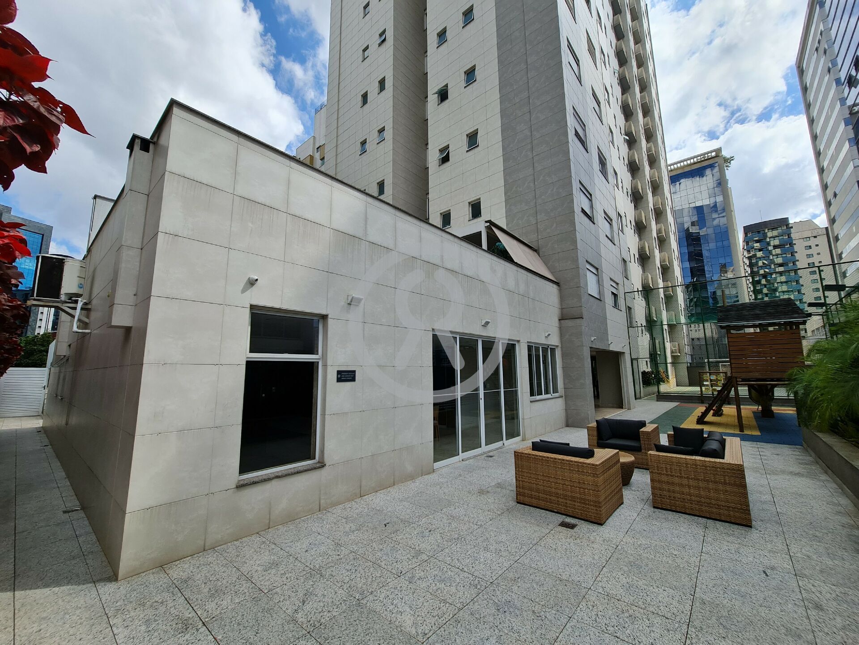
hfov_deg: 106.2
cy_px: 322
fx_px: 323
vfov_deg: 89.9
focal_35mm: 13
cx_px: 430
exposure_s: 1/1852
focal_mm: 2.2
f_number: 2.2
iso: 64
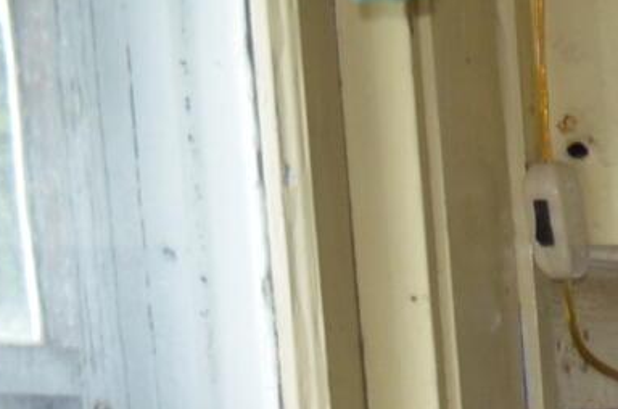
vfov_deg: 6.1
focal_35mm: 211
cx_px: 2107
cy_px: 1097
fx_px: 3613
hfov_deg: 7.9
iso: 400
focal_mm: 18
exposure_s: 1/100
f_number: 3.5
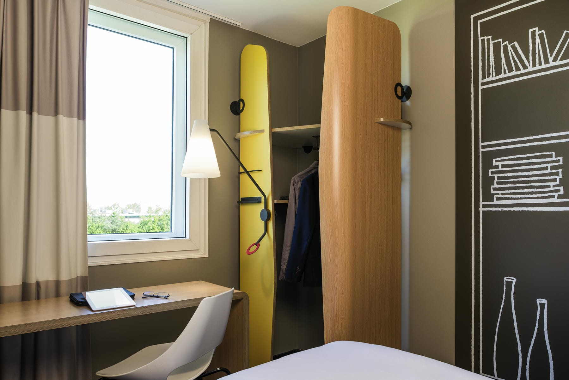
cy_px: 190
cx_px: 284
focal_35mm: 24
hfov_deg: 73.7
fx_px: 379
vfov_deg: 53.2
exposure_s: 1/1.67
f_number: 8
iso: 50
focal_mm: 24
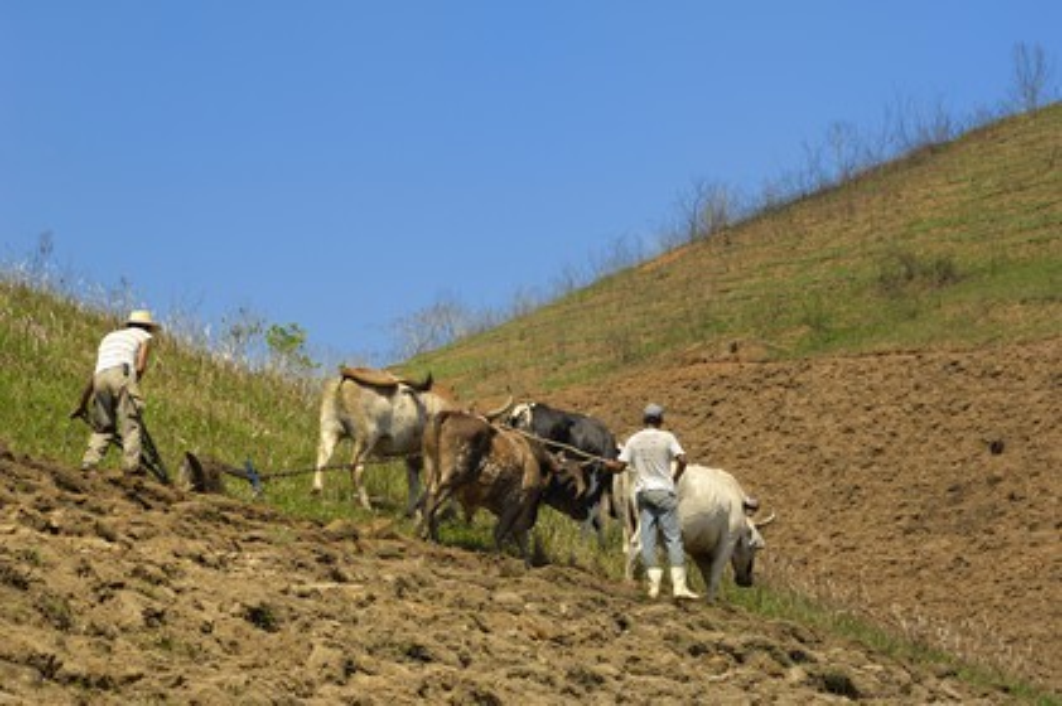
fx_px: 8843
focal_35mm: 300
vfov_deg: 4.6
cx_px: 531
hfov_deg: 6.9
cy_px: 353
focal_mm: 200
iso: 100
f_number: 9
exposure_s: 1/160
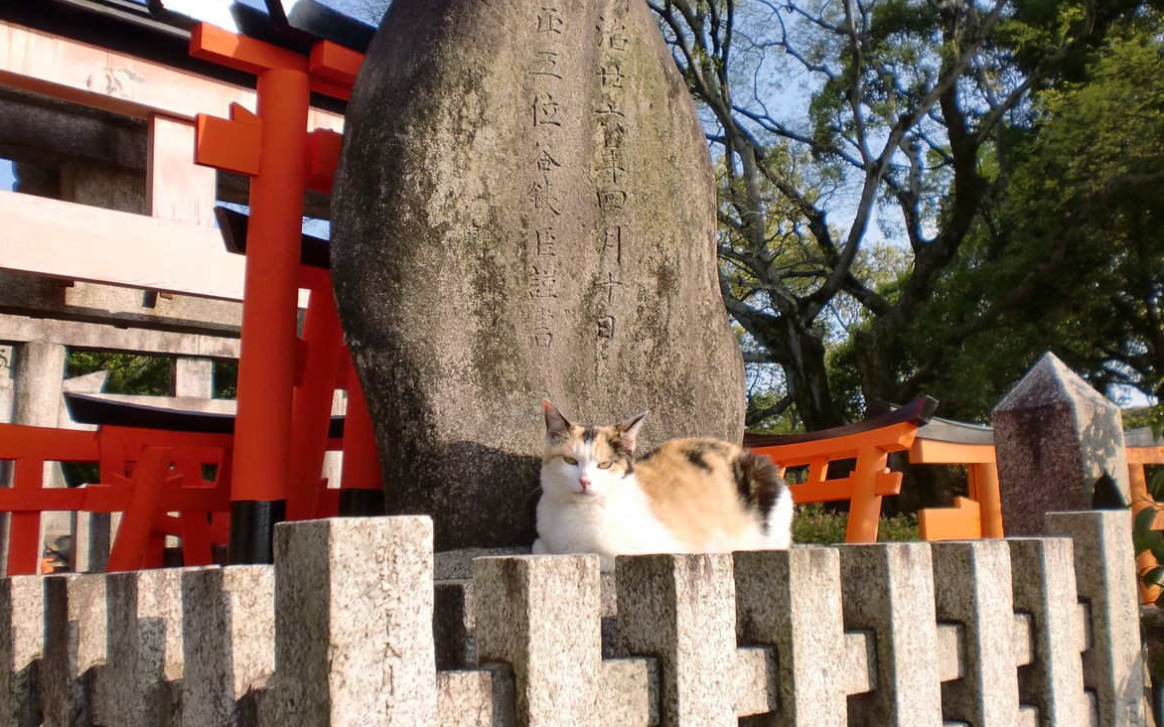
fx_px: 1205
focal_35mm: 38
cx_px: 584
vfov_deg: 33.6
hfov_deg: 51.6
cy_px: 338
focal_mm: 6.3
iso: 64
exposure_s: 1/500
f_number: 3.1
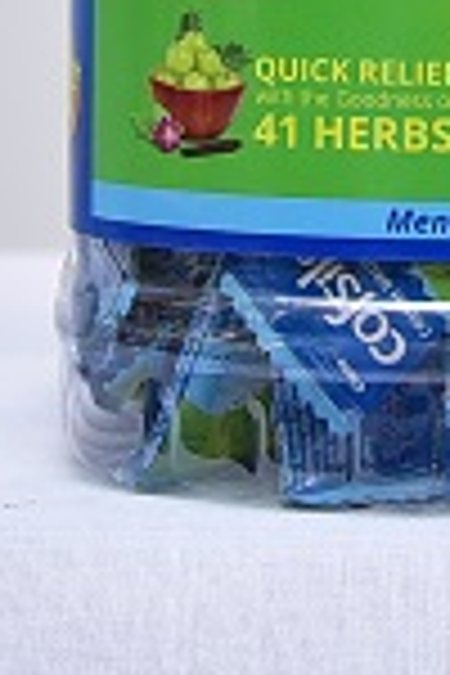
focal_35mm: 133
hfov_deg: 10.2
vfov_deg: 14.9
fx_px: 2494
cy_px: -122
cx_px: 472
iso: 1250
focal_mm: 38
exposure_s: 1/125
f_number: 4
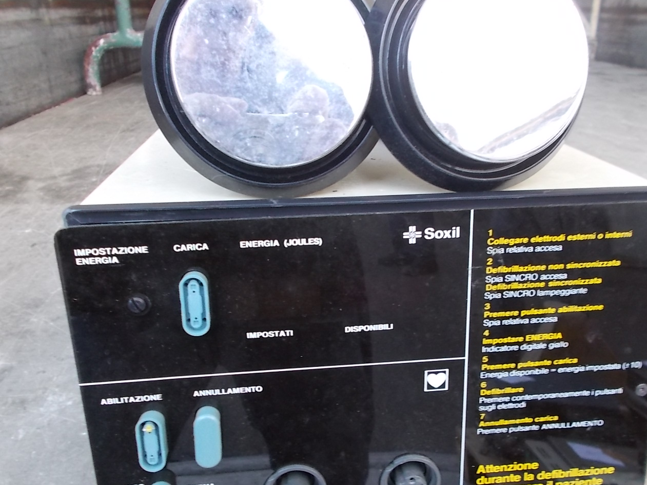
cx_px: 378
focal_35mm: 33
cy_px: 277
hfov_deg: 55.1
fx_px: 617
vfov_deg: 42.8
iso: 200
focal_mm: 4.6
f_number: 3.2
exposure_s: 1/25
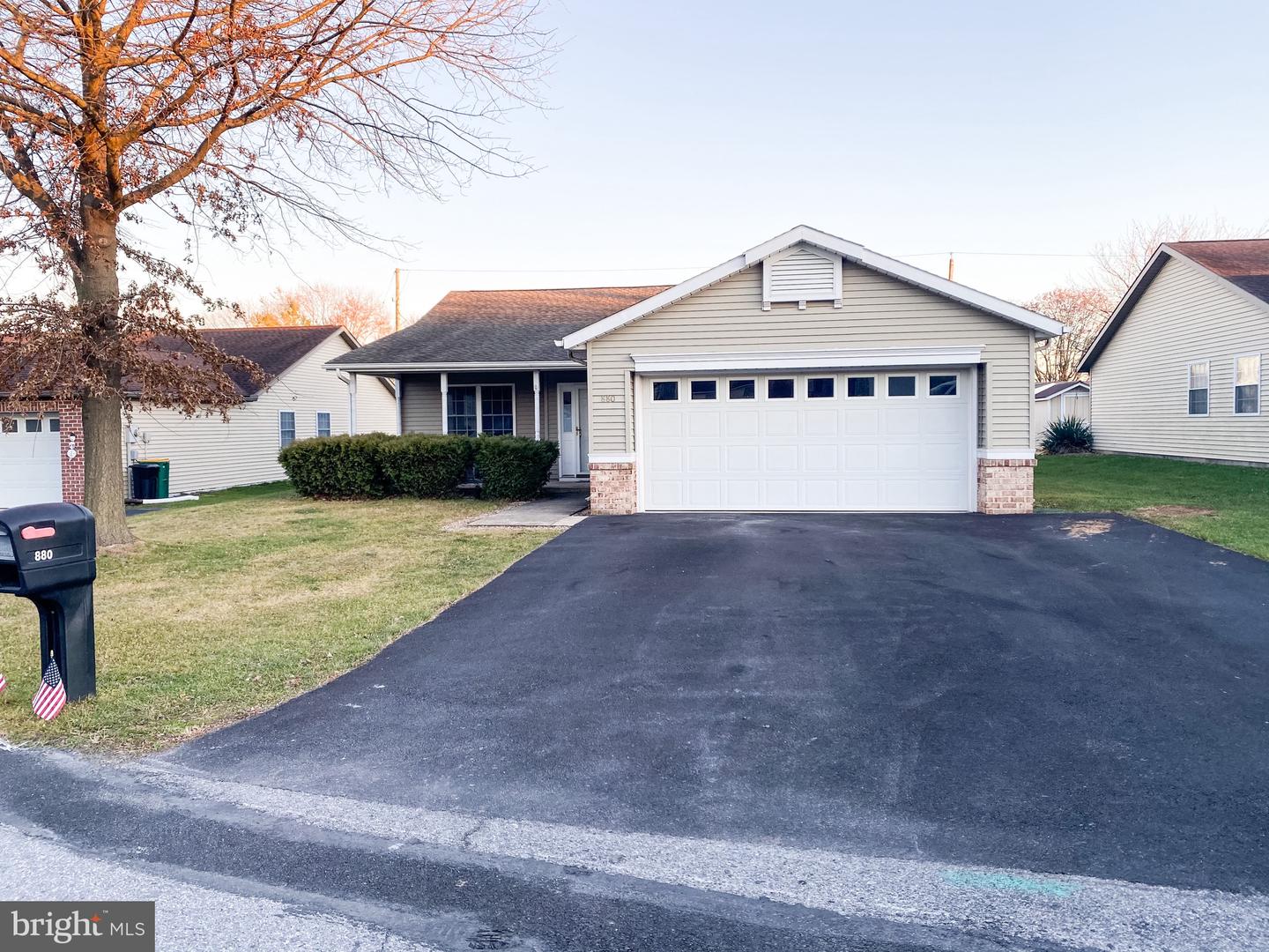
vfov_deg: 53.1
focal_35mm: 26
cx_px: 634
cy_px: 476
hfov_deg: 67.3
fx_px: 953
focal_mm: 4.25
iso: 32
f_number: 1.8
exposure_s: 1/217
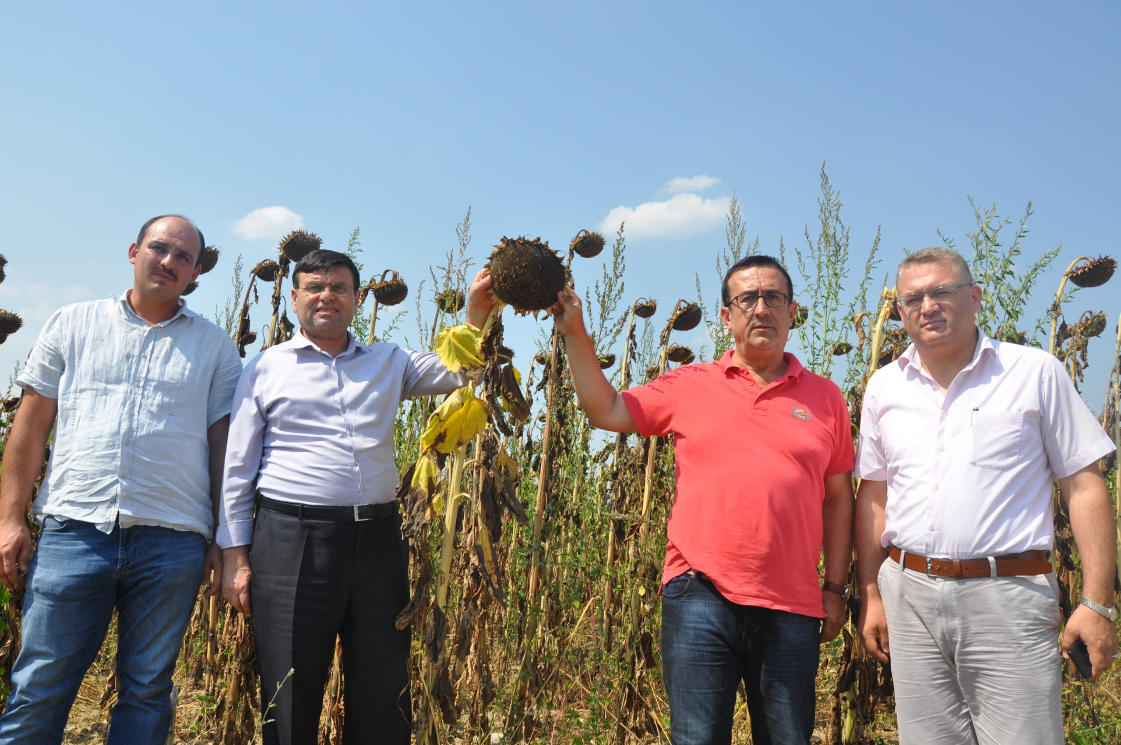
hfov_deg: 67.4
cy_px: 372
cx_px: 560
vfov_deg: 47.8
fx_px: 840
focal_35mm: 27
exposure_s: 1/400
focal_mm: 18
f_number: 10
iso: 200
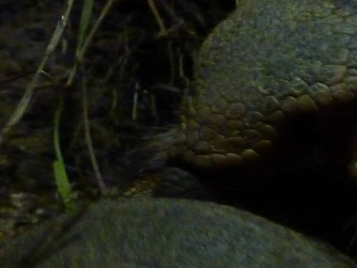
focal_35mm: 411
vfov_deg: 3.6
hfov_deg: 4.8
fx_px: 4240
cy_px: 240
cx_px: 361
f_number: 4.5
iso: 800
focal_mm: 22.5
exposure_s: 1/8
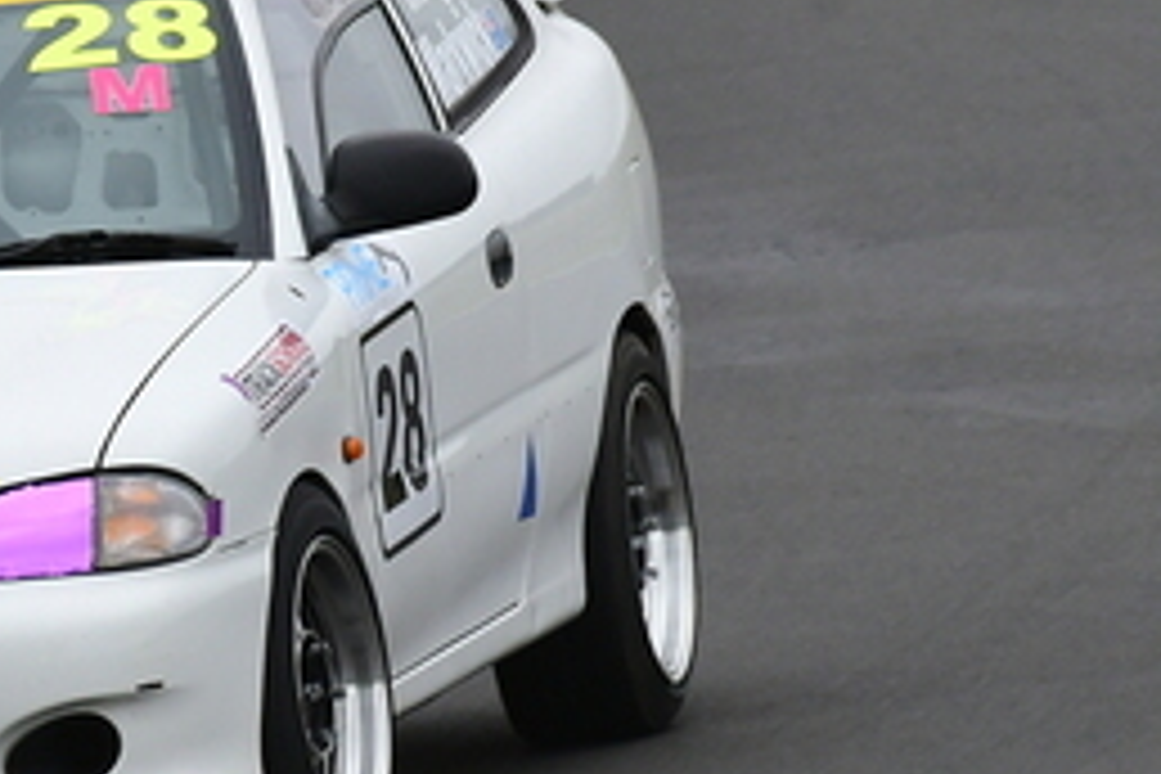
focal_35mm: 2330
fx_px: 75137
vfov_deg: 0.6
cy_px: 65
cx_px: -108
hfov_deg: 0.9
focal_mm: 500
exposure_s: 1/640
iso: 1000
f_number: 9
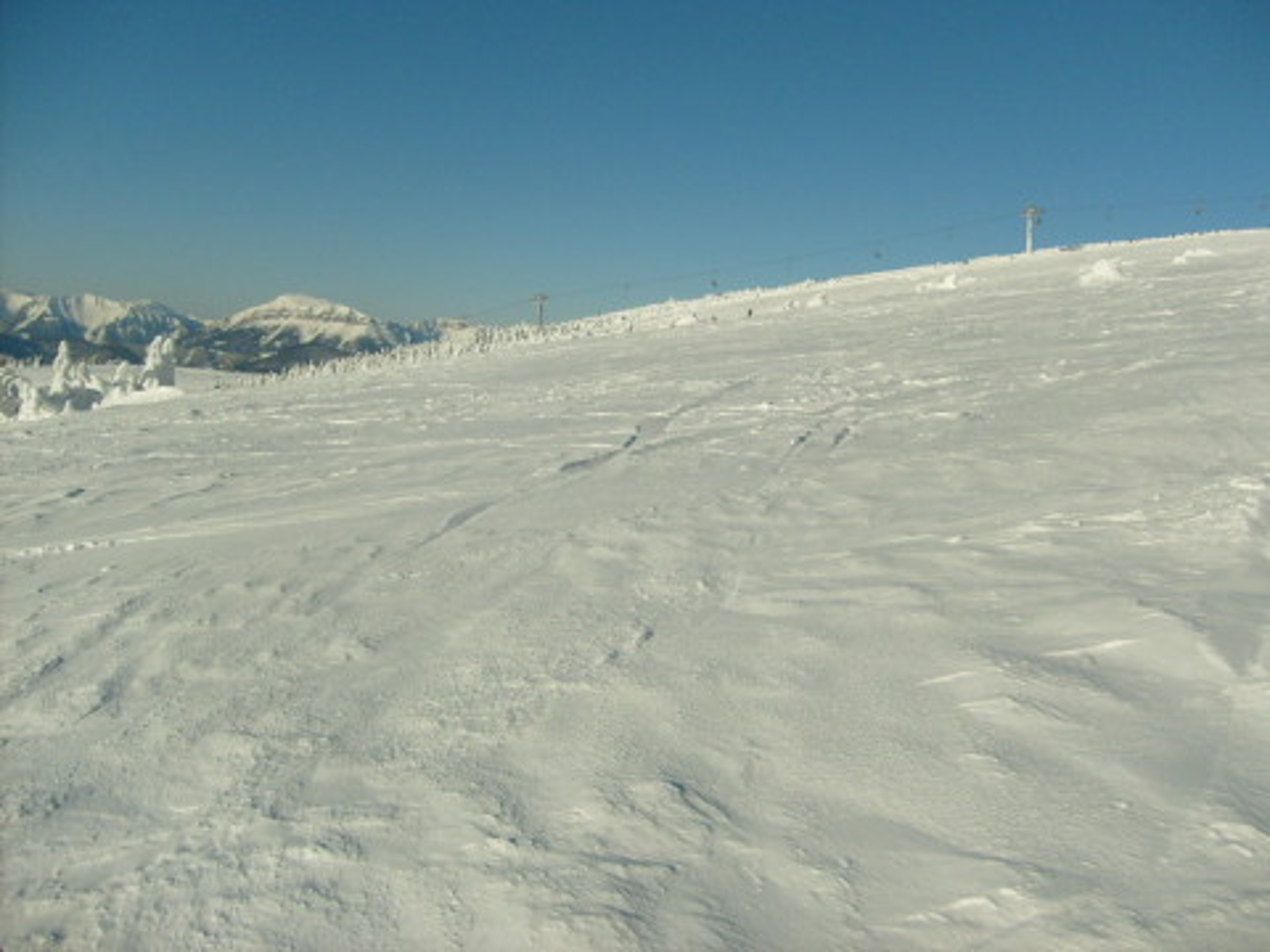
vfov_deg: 40.7
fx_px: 1284
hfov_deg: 52.6
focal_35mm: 35
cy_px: 476
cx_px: 635
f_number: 7.1
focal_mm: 5.8
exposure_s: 1/750
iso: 80
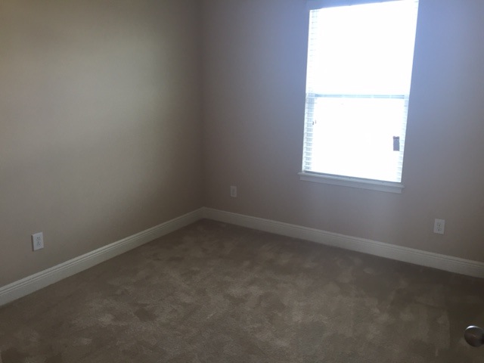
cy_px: 182
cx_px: 242
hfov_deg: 61.7
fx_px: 405
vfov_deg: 48.2
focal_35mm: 29
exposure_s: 1/30
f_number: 2.2
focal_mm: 4.15
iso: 32
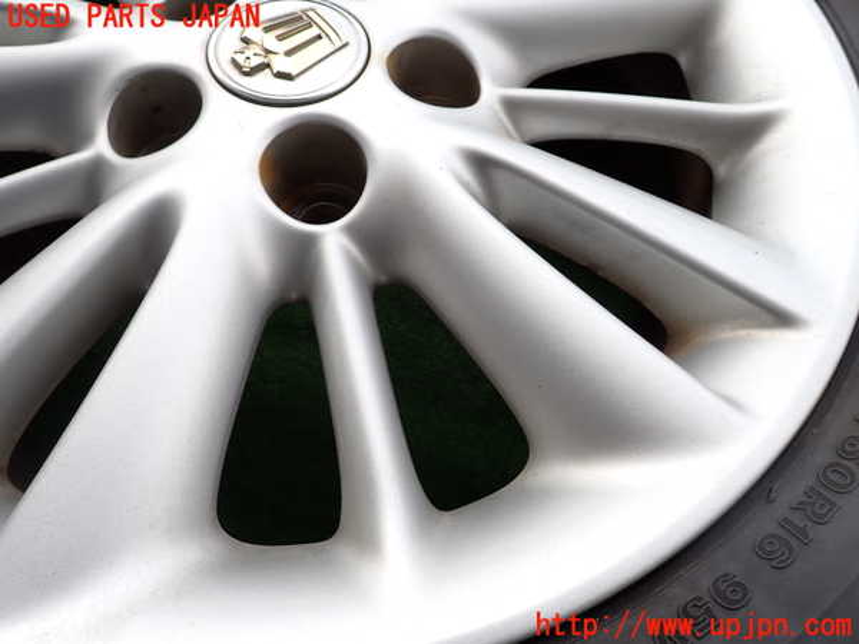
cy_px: 322
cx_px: 430
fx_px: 620
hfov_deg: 69.4
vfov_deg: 54.9
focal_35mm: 25
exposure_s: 1/500
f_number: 2.8
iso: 100
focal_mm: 4.5
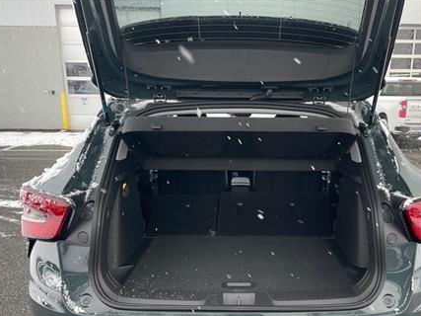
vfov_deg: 36.1
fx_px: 474
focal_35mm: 39
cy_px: 231
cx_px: 245
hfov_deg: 47.7
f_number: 1.6
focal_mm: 4.2
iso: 100
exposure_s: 1/121
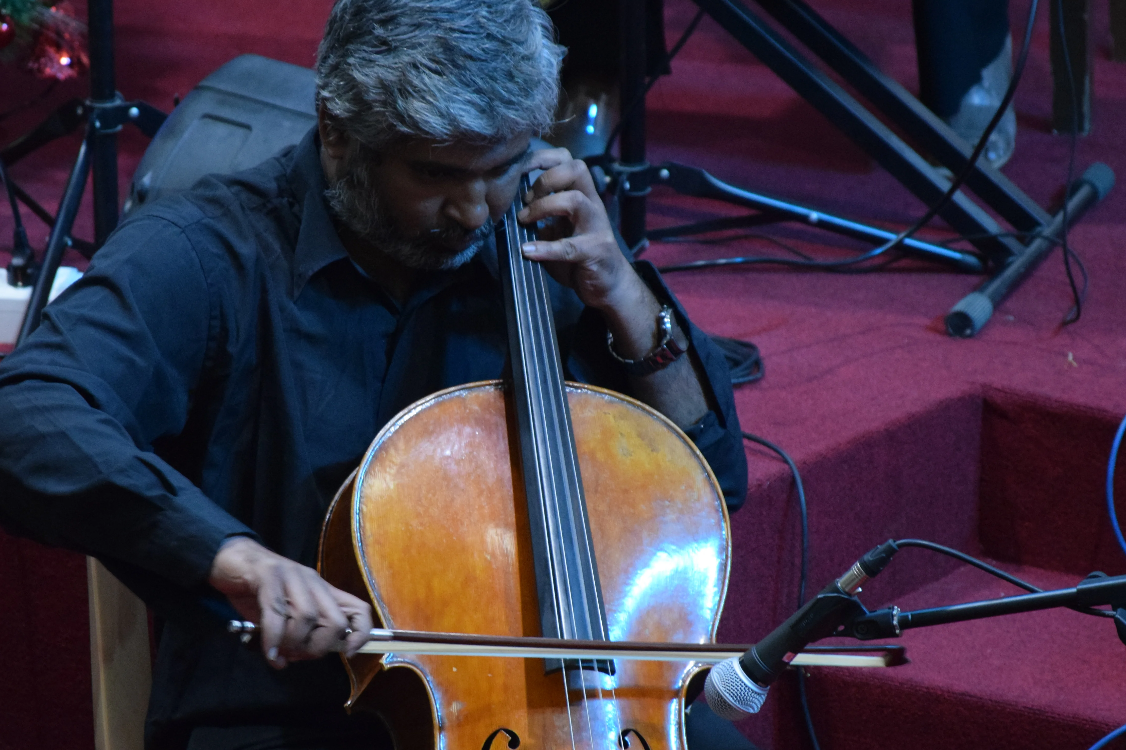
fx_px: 12322
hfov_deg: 5.2
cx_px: 429
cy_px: 356
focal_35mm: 394
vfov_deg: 3.5
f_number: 5.6
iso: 3200
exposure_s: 1/125
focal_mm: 200
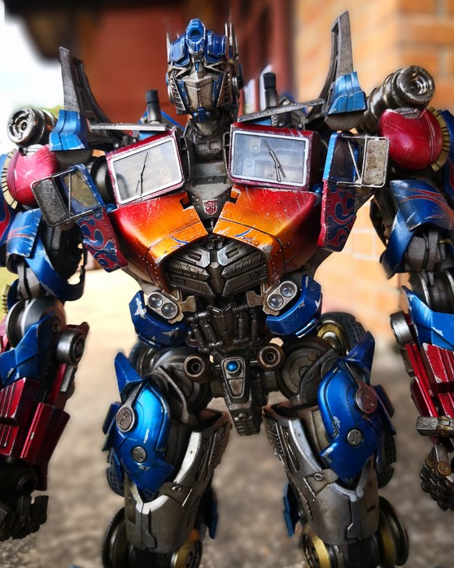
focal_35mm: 29
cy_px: 274
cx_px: 231
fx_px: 487
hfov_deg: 50.0
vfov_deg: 60.4
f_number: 2.4
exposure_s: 1/283
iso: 50
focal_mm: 3.95
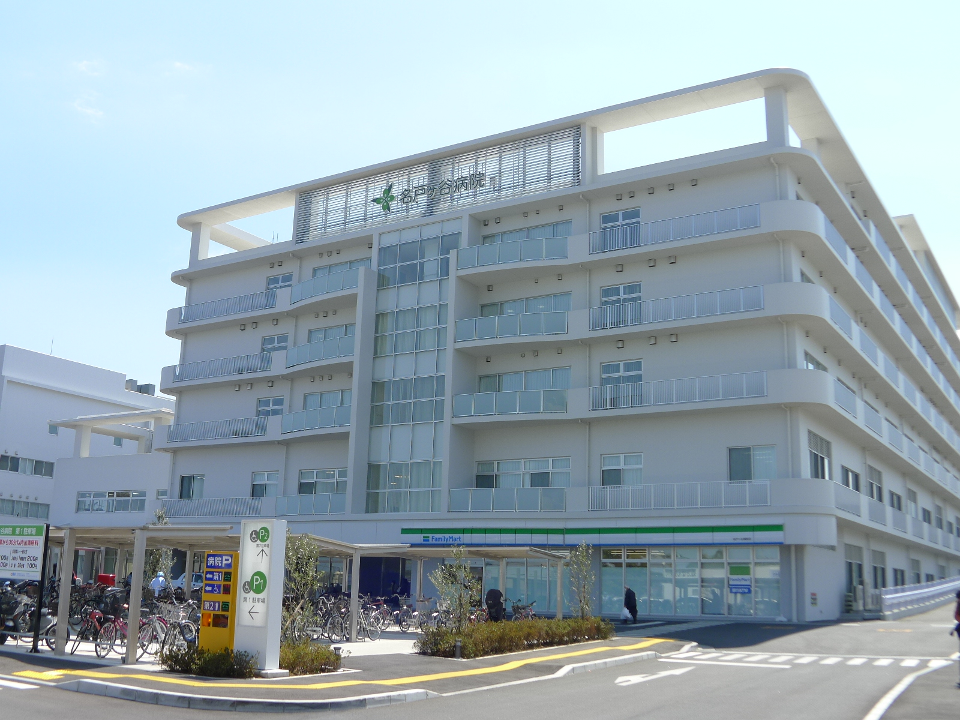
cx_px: 480
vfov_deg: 30.9
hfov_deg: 40.4
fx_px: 1303
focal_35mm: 47
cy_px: 360
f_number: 4
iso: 80
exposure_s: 1/400
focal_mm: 10
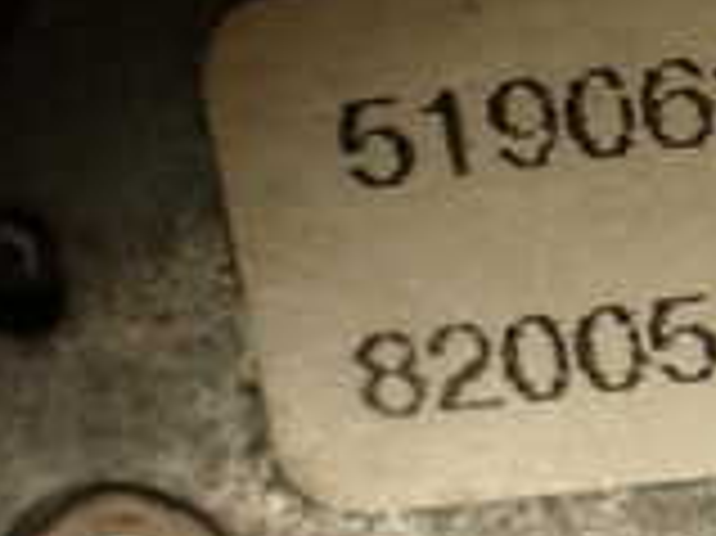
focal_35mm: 121
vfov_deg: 12.2
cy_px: 212
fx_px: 2501
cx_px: 824
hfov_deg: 15.8
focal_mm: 5.79
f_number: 2.4
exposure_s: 1/60
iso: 160
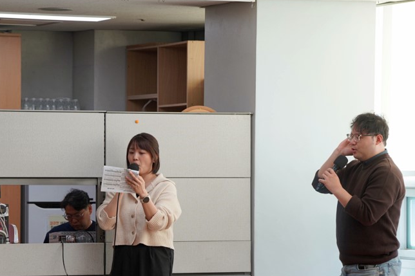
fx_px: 2143
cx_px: 126
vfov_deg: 7.4
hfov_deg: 11.0
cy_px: 176
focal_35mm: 186
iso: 400
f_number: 4
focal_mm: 133
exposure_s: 1/160
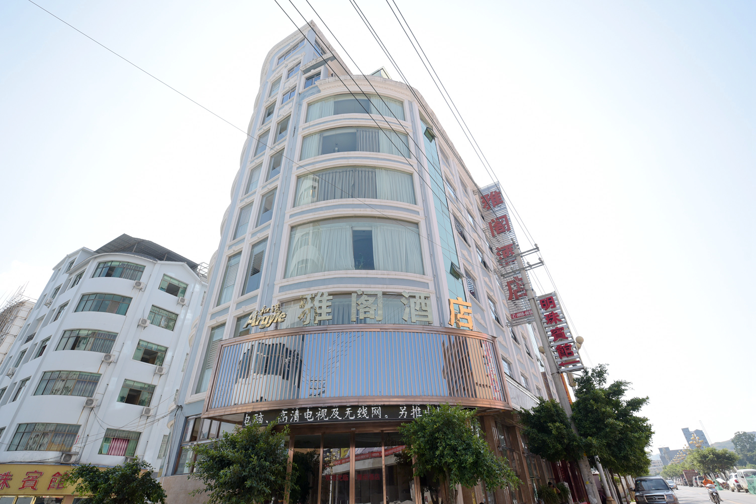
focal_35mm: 17
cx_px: 378
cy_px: 252
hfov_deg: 93.3
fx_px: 357
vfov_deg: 70.4
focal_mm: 17
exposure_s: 1/640
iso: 400
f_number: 6.3
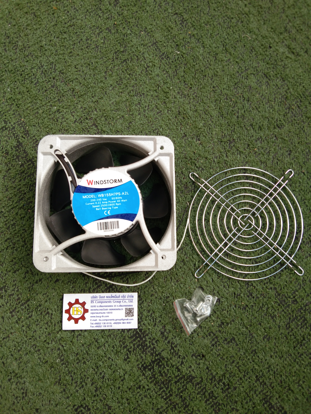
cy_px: 207
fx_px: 359
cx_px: 156
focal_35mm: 30
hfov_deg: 46.8
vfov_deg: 60.0
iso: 112
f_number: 2.2
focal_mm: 3.65
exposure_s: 1/50
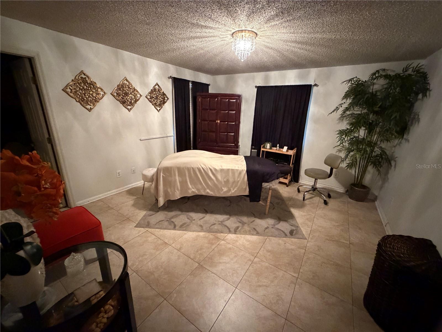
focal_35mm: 14
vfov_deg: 85.7
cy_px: 166
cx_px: 221
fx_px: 179
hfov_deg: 102.1
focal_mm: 2.22
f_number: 2.2
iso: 1250
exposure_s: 1/40
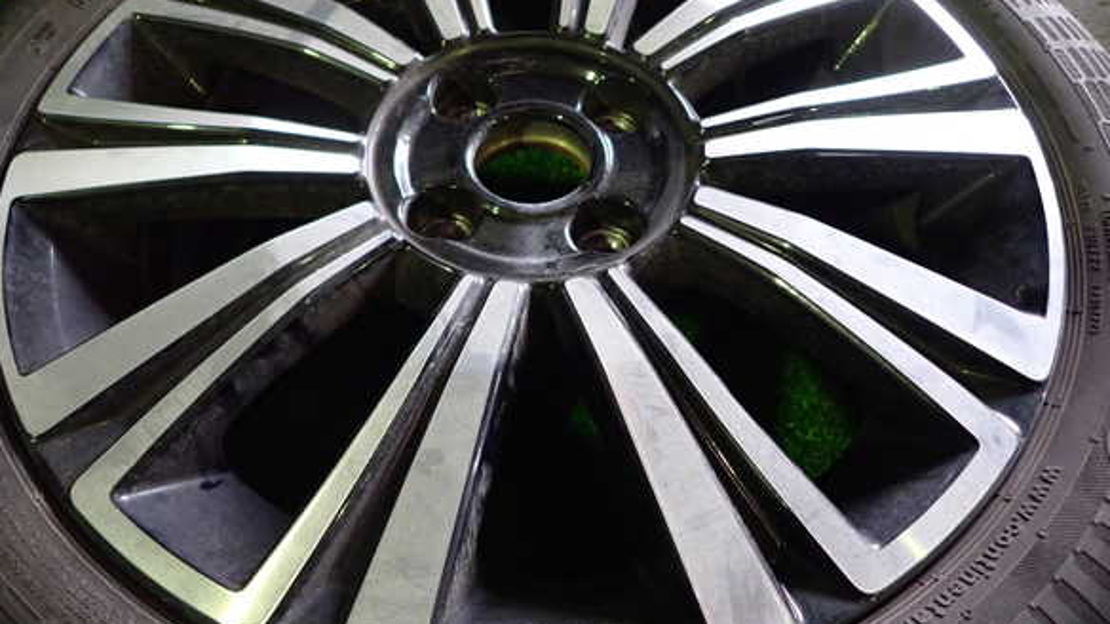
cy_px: 270
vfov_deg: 41.4
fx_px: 824
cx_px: 555
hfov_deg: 67.9
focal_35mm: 28
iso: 640
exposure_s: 1/30
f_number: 2
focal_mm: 4.5
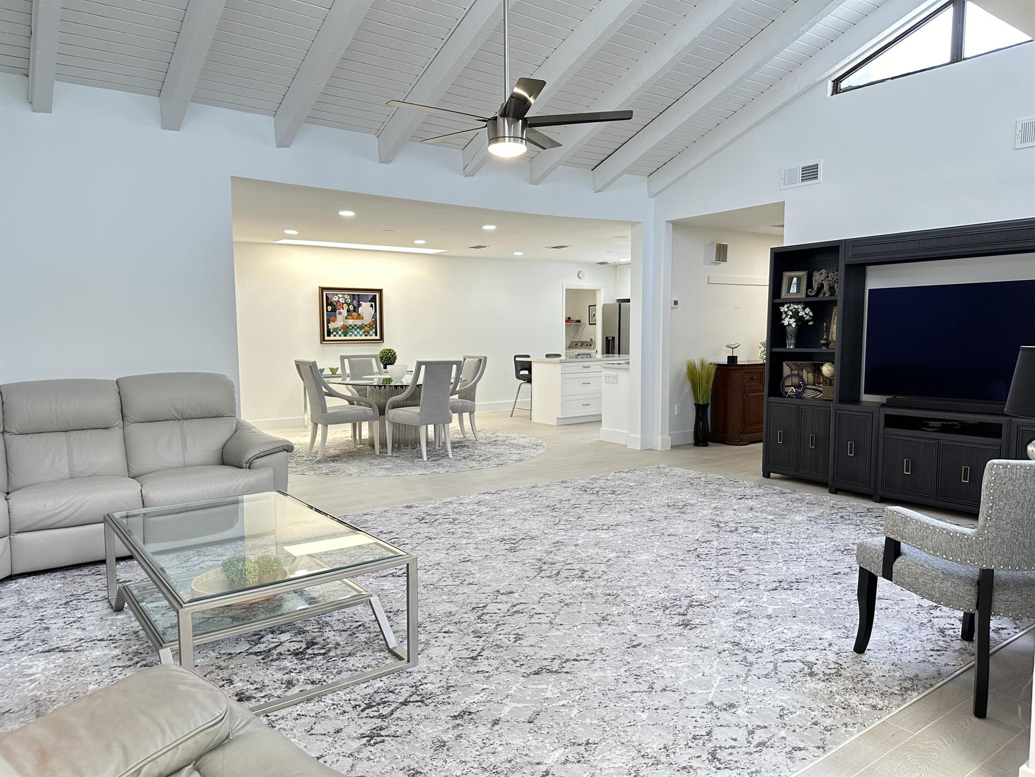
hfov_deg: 71.6
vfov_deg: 56.8
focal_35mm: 24
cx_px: 518
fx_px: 718
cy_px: 388
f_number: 1.78
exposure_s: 1/60
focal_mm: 6.86
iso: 160
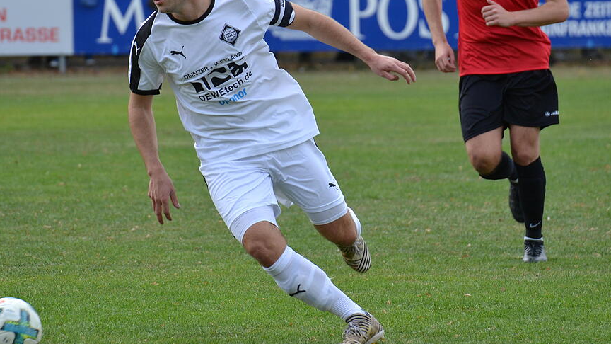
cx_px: 267
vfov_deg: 3.1
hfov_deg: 5.5
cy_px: 100
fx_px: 6367
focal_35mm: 393
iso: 500
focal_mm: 200
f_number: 5.3
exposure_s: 1/500
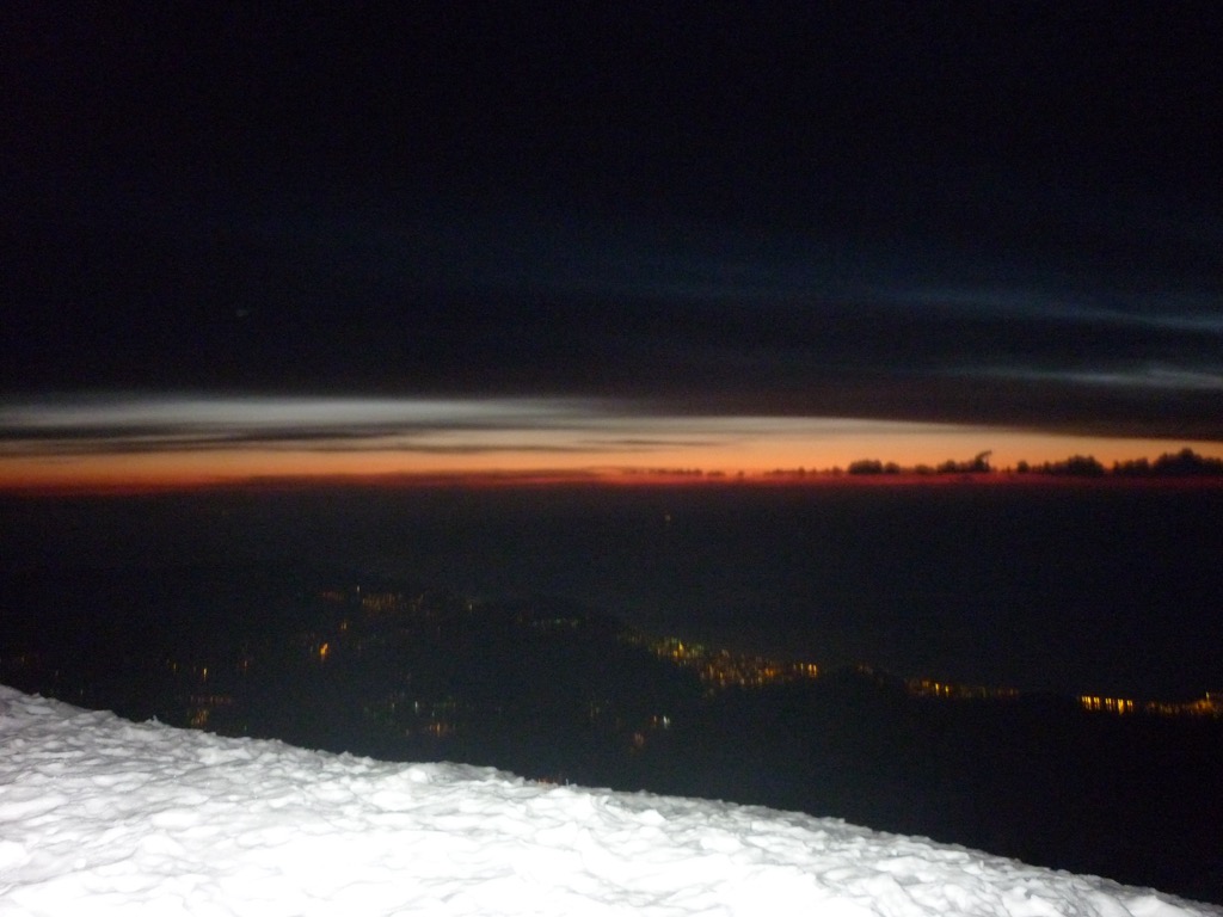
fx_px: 1166
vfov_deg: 42.9
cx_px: 612
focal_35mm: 33
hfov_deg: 55.4
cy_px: 458
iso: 640
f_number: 2.8
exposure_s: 1/8
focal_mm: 5.5
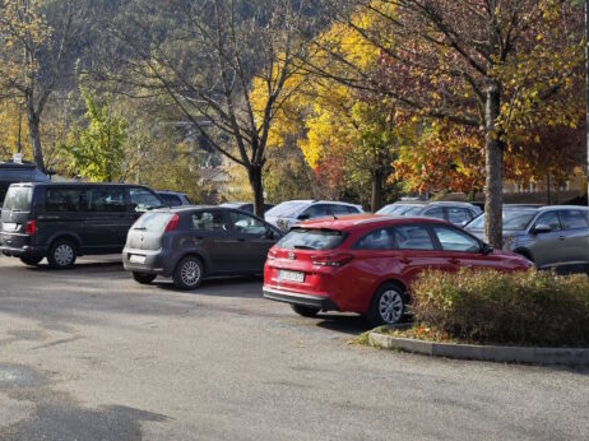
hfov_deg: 37.2
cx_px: 209
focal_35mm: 51
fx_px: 867
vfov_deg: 28.0
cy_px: 94
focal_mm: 8.72
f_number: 2
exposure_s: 1/1105
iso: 50
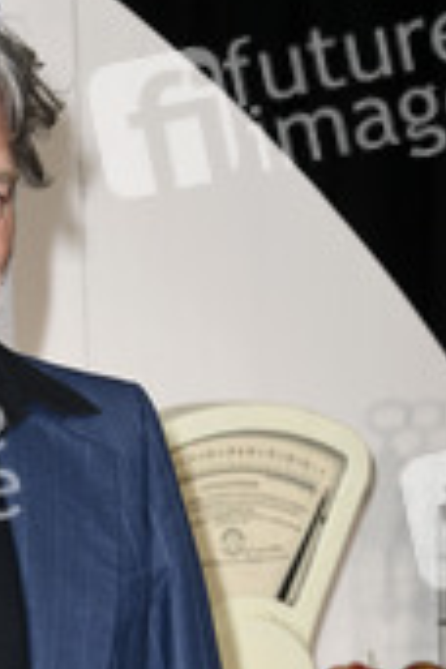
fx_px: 3382
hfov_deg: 7.5
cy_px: 692
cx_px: -67
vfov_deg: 11.2
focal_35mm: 182
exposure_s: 1/250
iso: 500
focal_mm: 78
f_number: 5
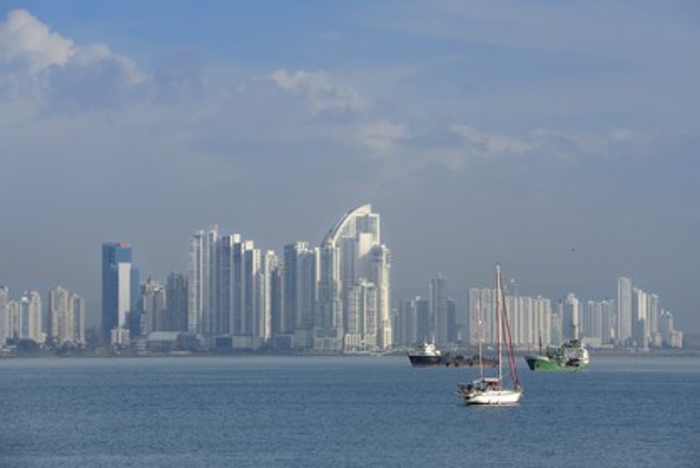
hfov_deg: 10.3
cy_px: 234
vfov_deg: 6.9
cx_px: 350
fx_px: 3891
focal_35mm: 200
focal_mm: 200
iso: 200
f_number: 13
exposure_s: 1/320
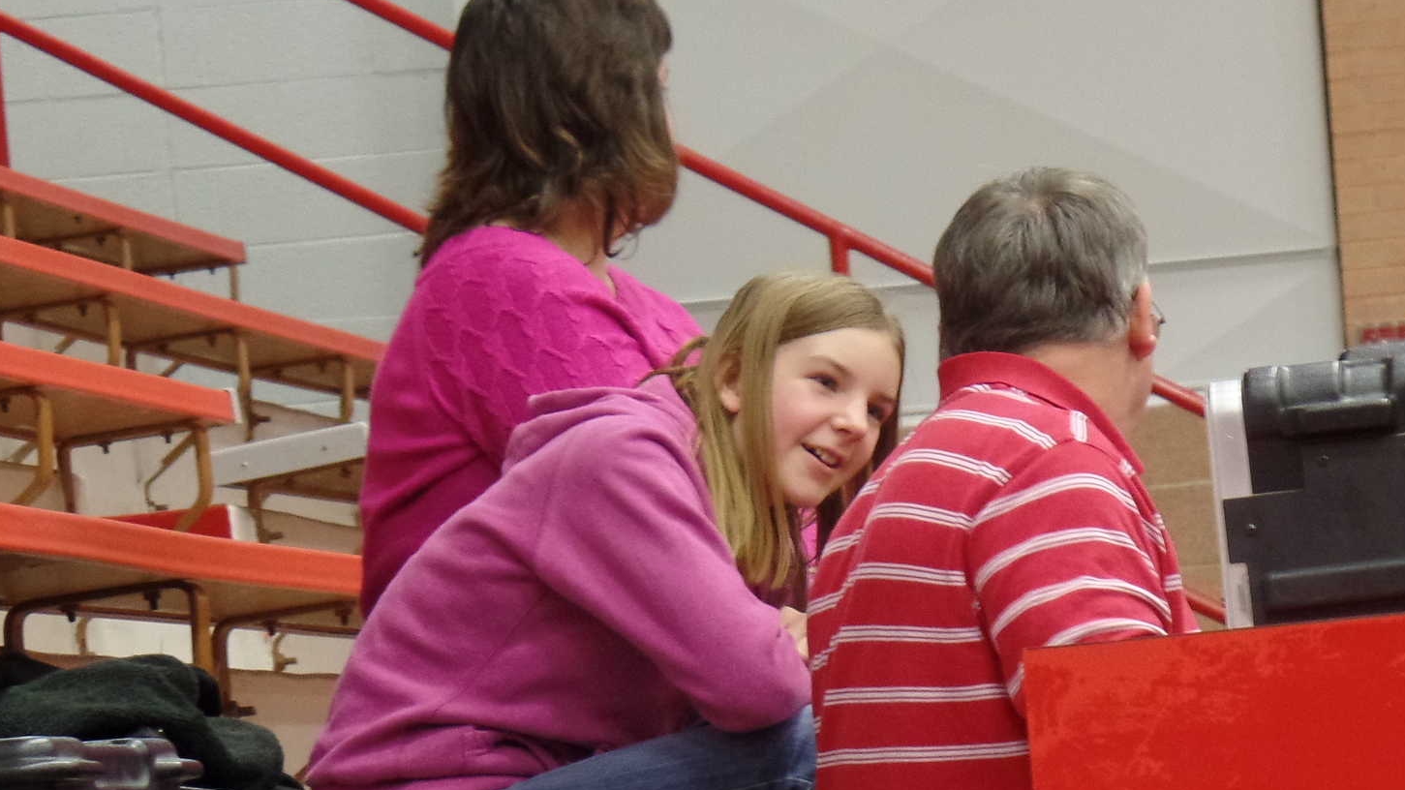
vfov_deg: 5.7
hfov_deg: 10.0
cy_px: 634
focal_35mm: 214
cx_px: 1127
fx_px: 7972
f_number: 4
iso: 400
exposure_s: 1/20
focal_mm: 20.3
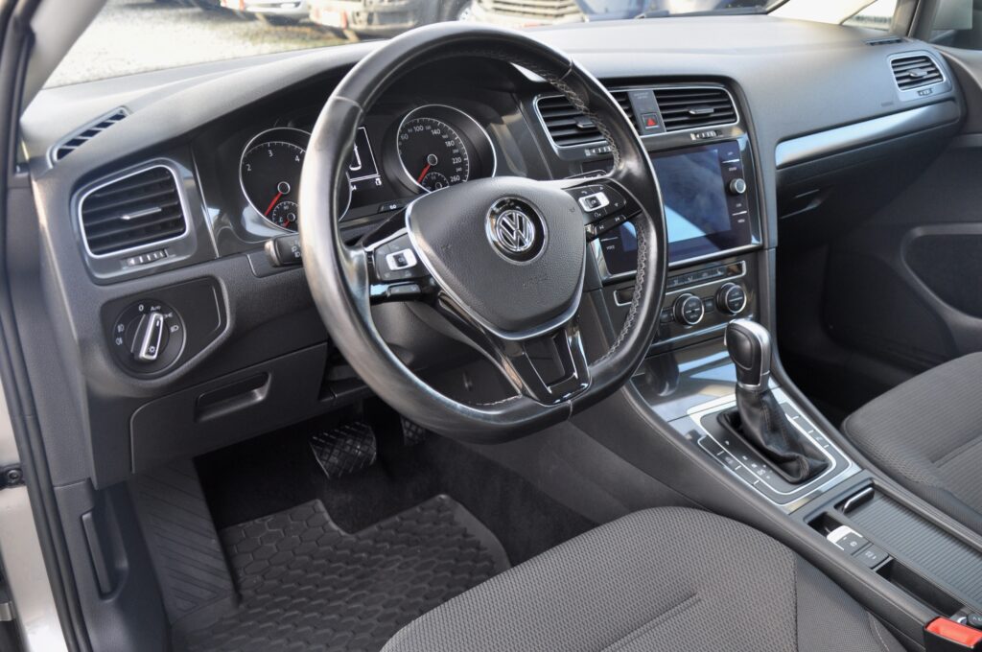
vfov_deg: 39.9
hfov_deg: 57.3
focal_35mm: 33
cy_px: 326
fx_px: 899
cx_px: 491
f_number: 3.8
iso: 400
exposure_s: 1/30
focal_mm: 22
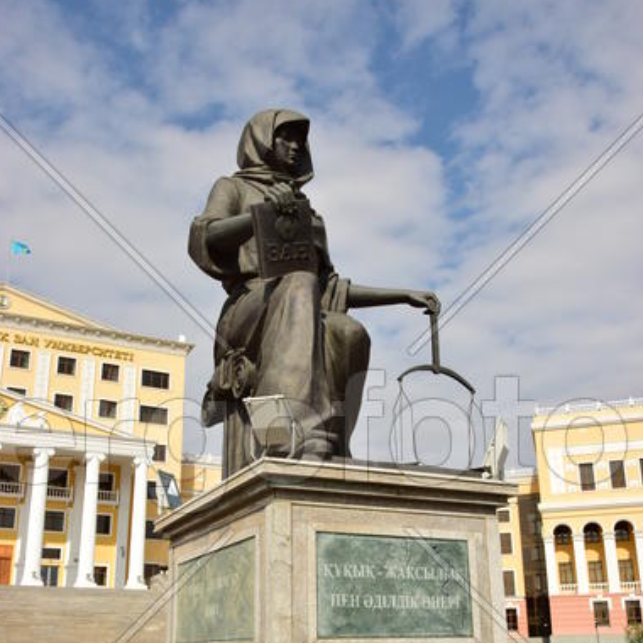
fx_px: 736
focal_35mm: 35
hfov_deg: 47.2
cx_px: 321
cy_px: 442
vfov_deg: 46.3
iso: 100
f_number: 16
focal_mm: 18
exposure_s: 1/100
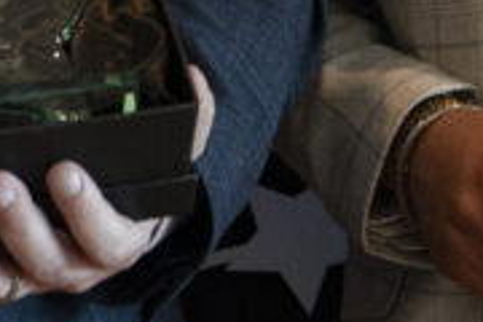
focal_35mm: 205
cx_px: 236
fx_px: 2750
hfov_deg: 10.0
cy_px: -267
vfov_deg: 6.5
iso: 1600
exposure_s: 1/60
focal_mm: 24
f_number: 2.8
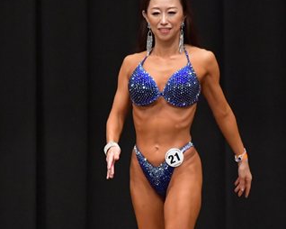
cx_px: 153
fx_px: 4357
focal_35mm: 515
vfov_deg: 3.0
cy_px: 197
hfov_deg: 3.8
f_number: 5.6
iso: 6400
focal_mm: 150
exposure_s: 1/400
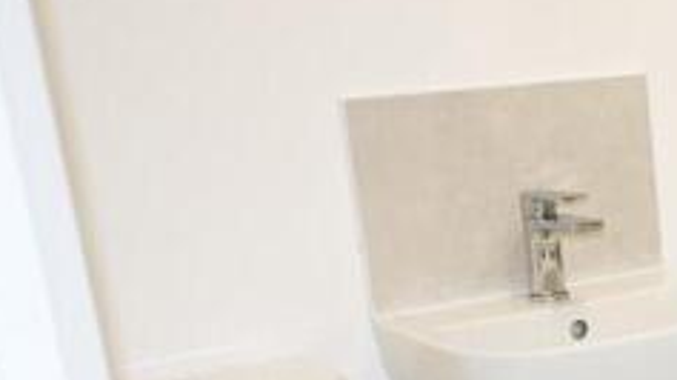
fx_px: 1600
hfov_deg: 21.3
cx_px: 918
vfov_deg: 13.0
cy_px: 513
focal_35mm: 89
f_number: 3.8
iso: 125
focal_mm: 20.5
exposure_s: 1/50
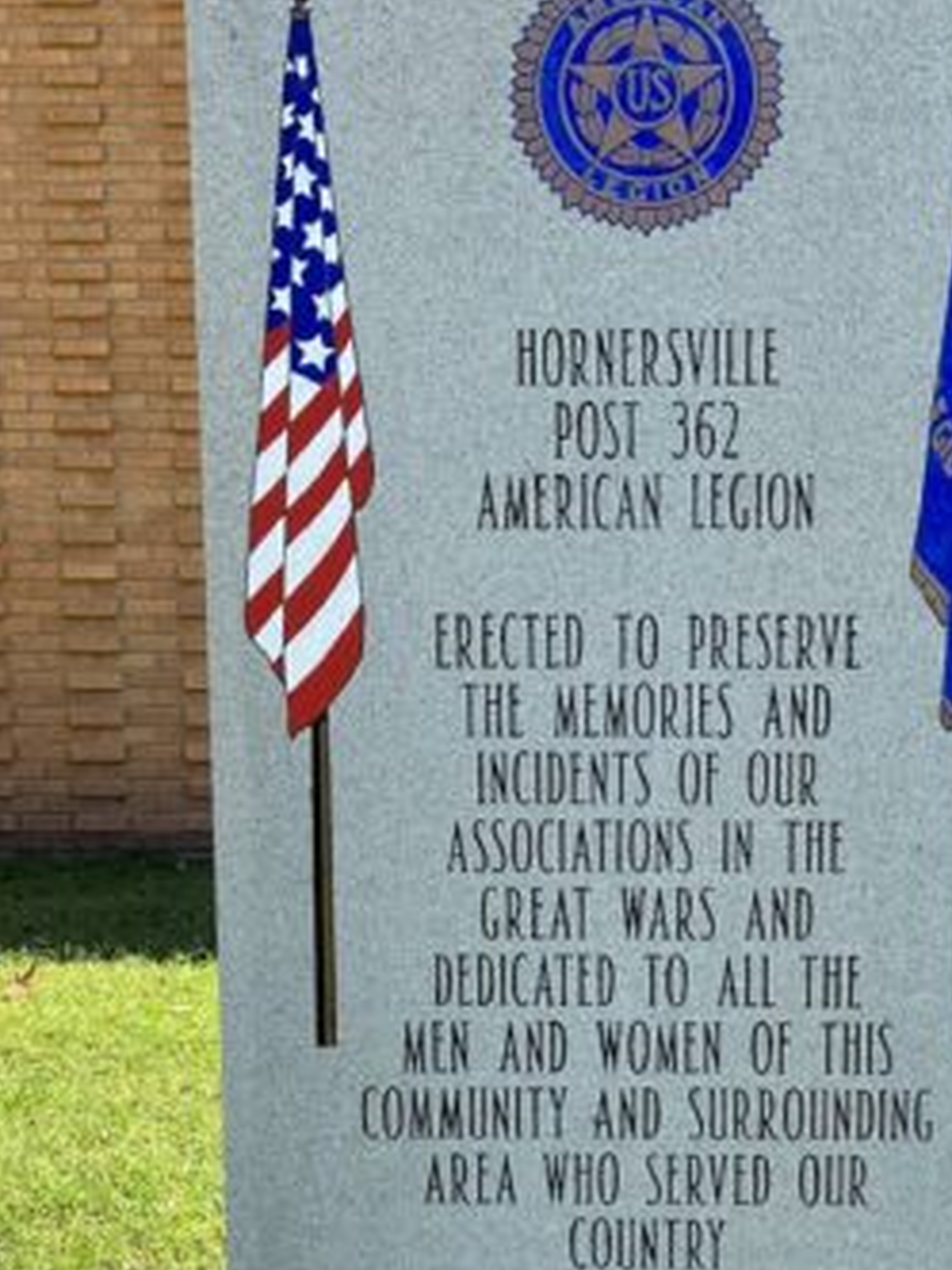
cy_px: 681
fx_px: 1723
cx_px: 669
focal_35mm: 47
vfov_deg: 40.4
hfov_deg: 30.5
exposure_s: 1/1009
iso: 50
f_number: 1.6
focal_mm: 5.1
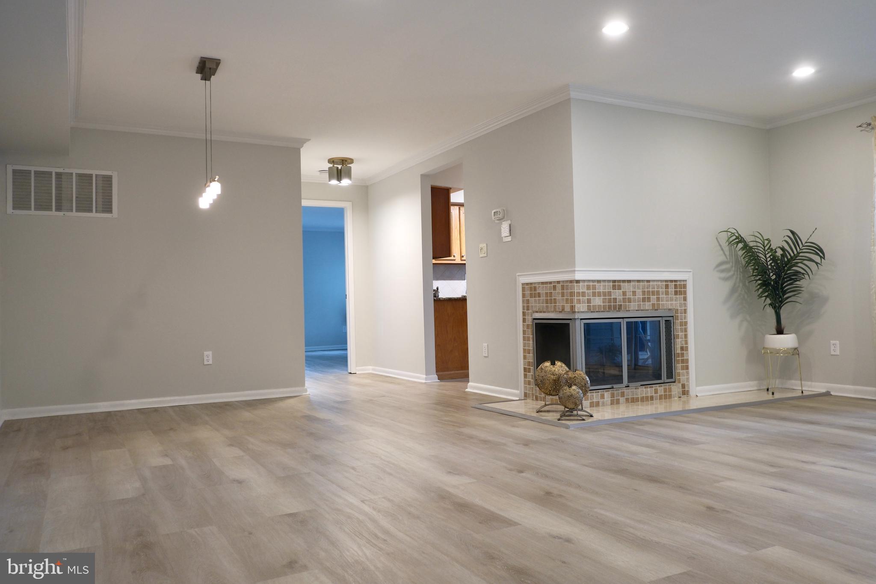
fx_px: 657
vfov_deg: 47.9
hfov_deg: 67.4
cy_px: 292
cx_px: 438
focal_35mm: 27
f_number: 4
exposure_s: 1/30
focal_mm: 18
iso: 640
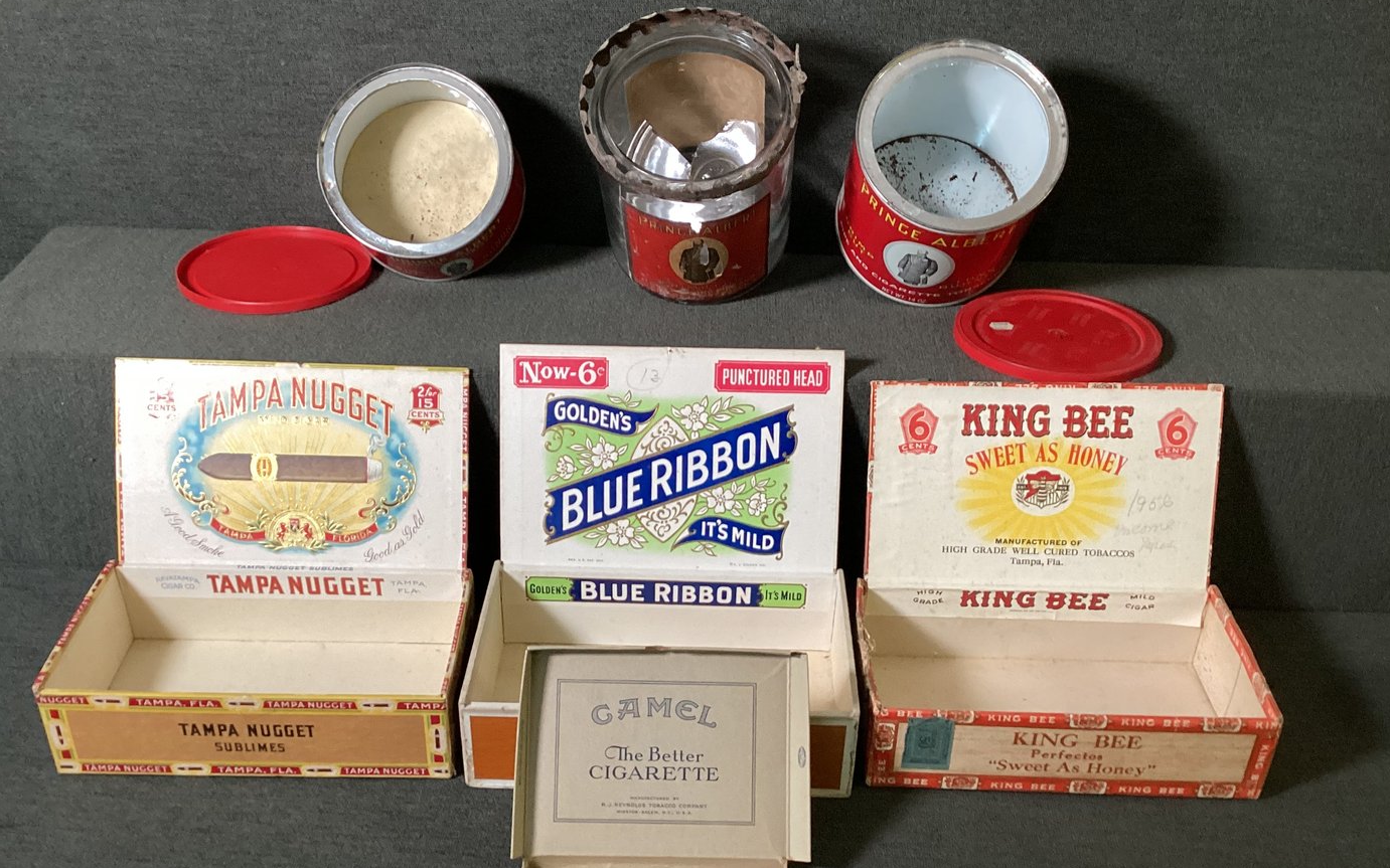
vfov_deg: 35.1
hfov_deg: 54.0
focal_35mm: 36
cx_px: 680
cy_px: 542
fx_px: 1364
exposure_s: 1/60
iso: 200
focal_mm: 3.3
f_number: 2.4
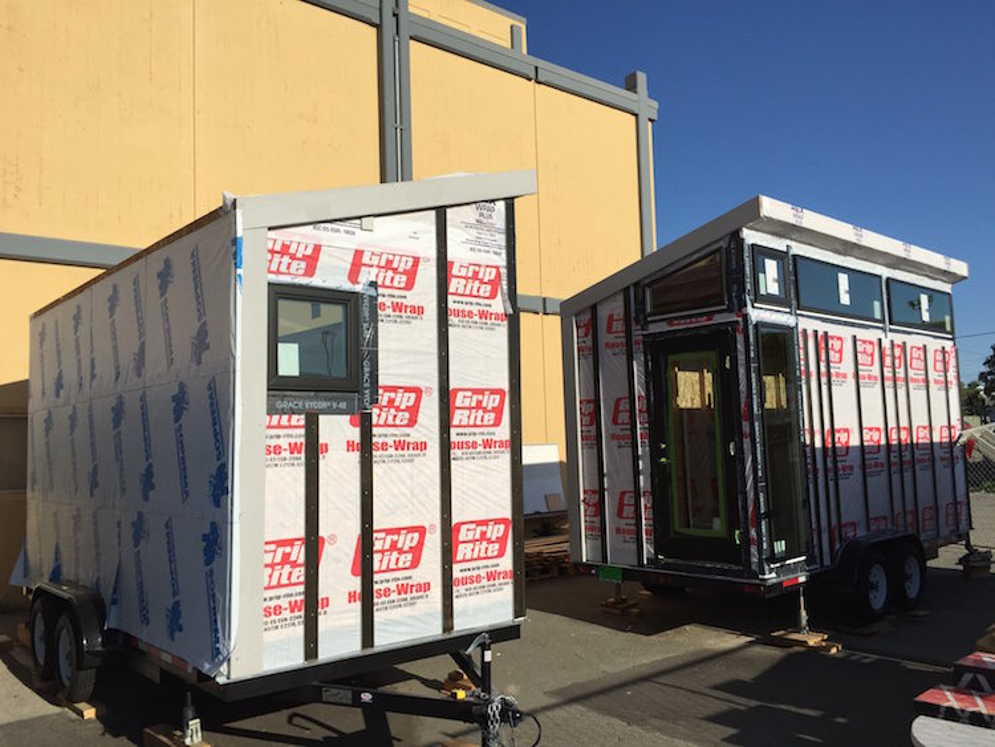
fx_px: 834
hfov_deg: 61.6
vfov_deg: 48.3
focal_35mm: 29
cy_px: 374
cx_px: 498
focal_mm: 4.15
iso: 32
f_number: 2.2
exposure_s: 1/3968
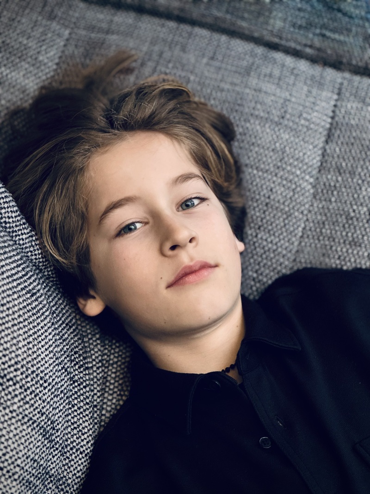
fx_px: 1098
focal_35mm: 77
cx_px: 185
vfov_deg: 25.3
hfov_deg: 19.1
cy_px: 247
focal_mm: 9
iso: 400
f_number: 2.8
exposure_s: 1/60
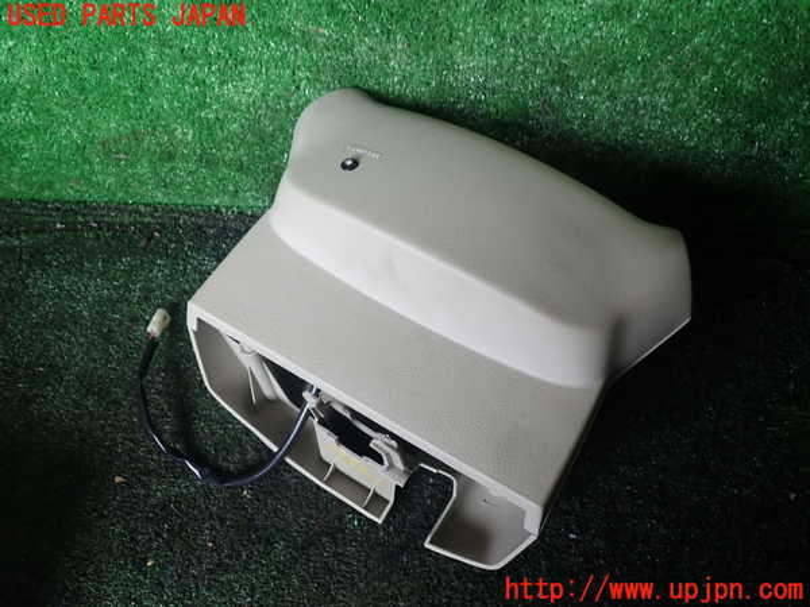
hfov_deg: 60.0
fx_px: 702
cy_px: 304
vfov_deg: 46.8
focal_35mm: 30
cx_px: 405
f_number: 2.3
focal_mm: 5.4
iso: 100
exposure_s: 1/60
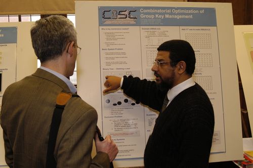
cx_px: 126
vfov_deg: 29.8
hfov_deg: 43.7
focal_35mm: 45
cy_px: 84
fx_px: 316
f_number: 6.3
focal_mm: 30
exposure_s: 1/50
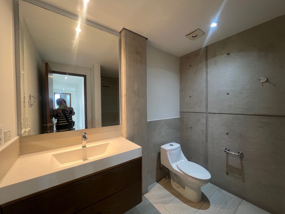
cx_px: 142
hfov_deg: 106.2
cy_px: 107
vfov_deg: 89.9
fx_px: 107
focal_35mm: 13
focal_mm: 1.57
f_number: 1.8
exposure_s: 1/60
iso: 160
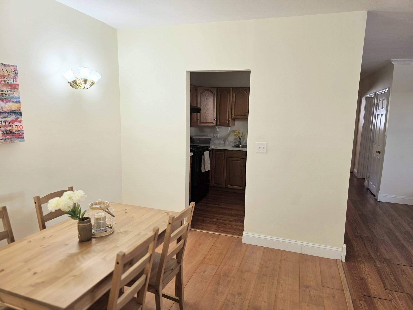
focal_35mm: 23
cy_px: 155
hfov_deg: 73.9
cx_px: 206
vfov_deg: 58.9
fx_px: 274
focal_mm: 6.3
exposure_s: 1/120
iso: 80
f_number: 1.7
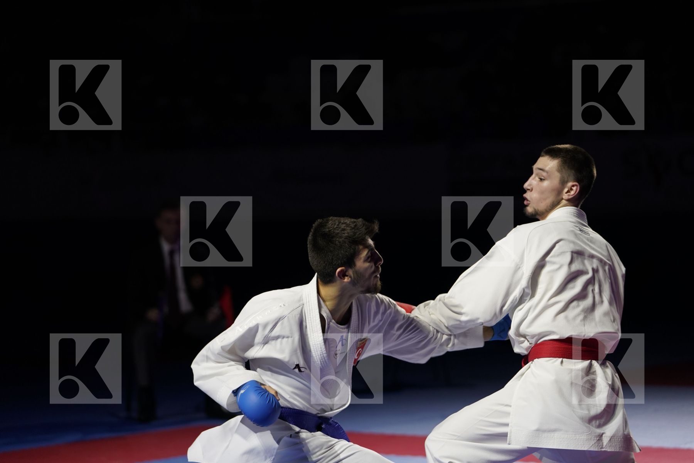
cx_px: 347
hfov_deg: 18.6
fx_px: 2120
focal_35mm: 110
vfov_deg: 12.5
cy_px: 232
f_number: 2.8
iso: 800
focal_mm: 110
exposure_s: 1/1000
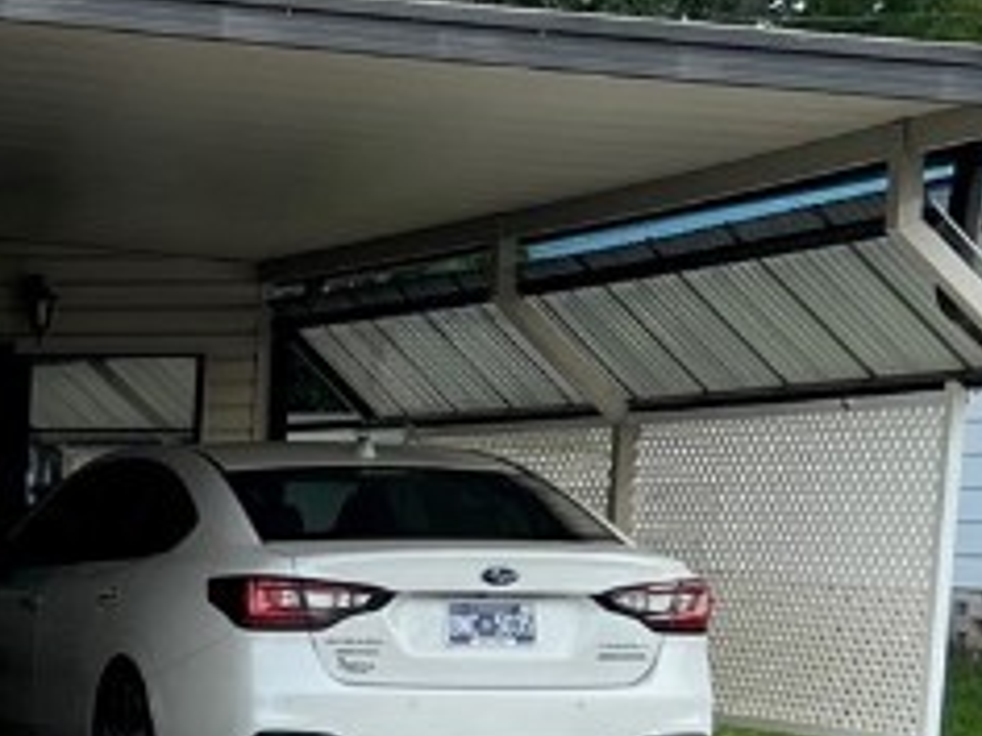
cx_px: -803
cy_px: 919
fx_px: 3206
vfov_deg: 12.7
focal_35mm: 113
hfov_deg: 15.0
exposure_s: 1/1808
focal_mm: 5.7
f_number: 1.5
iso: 50
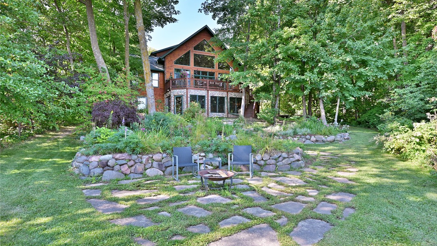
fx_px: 238
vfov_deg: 54.6
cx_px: 219
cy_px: 131
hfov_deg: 85.1
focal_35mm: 21
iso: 250
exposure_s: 1/125
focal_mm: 19.5
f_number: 5.6
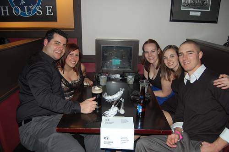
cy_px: 76
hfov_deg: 67.4
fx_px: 172
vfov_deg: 47.8
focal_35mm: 27
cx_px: 114
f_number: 3.5
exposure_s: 1/60
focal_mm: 18
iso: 400
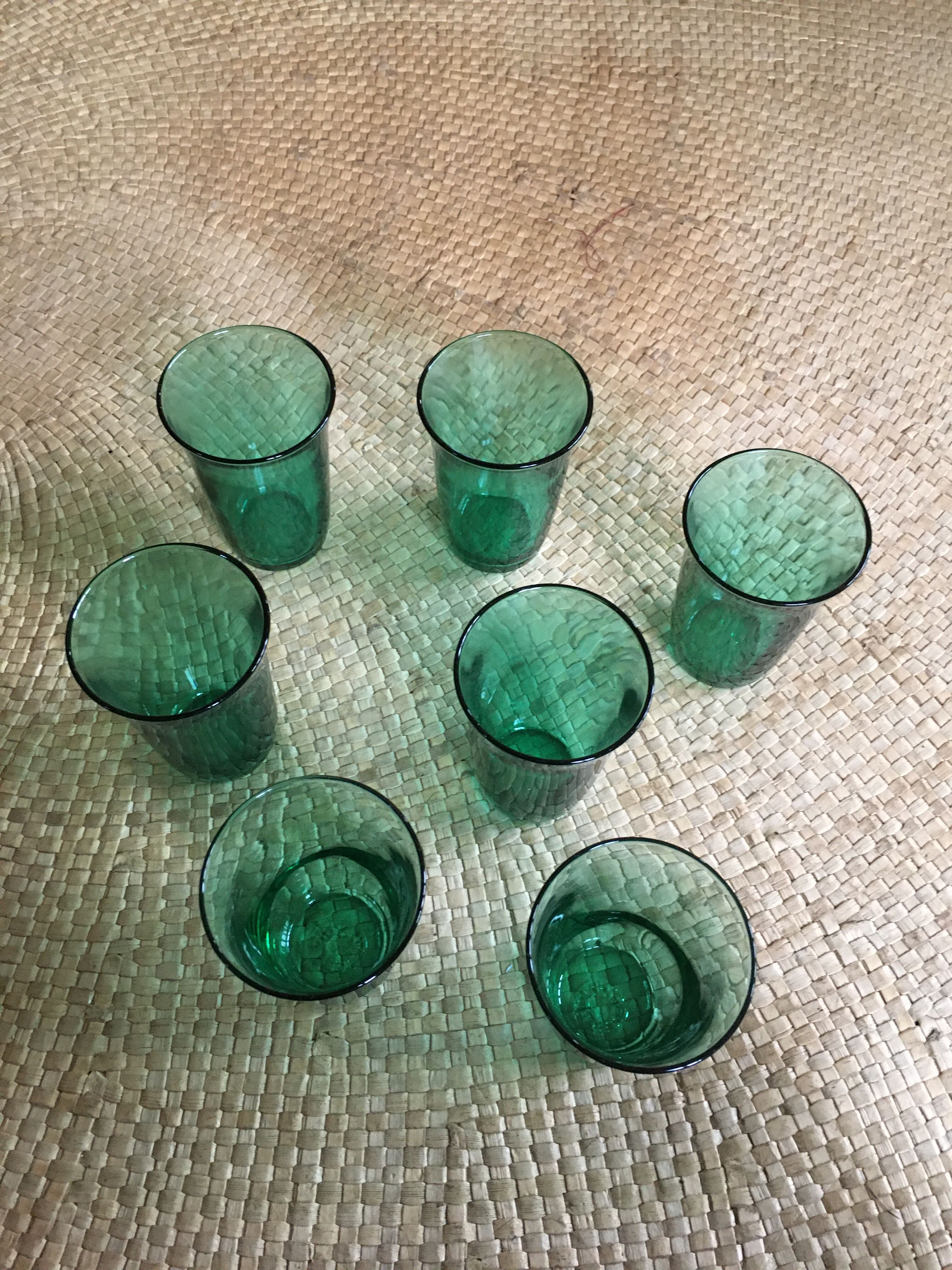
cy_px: 635
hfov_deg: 48.2
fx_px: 1063
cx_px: 476
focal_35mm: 29
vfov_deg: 61.7
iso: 200
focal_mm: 4.15
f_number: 2.2
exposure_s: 1/25
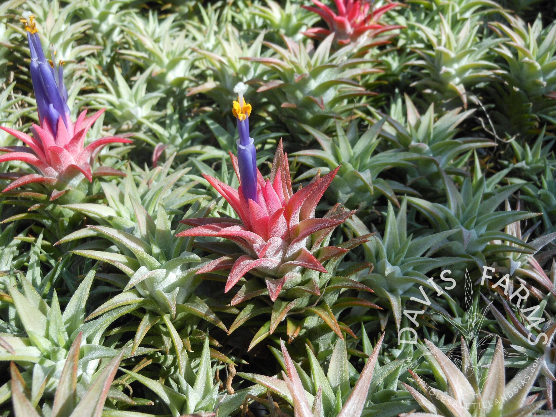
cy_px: 208
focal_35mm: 33
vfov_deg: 42.9
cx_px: 278
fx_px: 530
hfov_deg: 55.4
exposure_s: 1/200
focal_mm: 5.9
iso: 80
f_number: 4
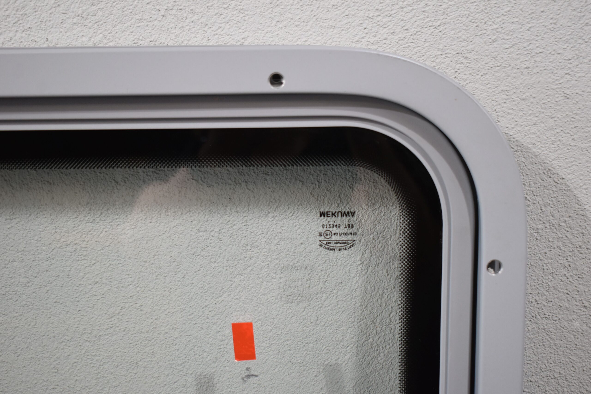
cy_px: 197
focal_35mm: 52
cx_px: 296
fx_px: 862
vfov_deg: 25.8
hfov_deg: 37.8
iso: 720
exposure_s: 1/250
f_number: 4.5
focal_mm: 35
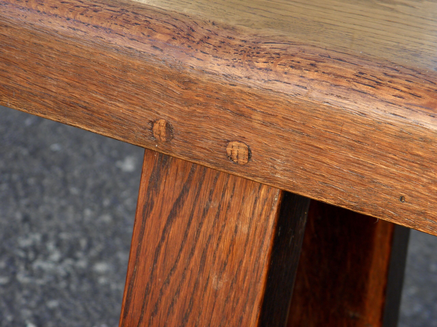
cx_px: 218
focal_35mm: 80
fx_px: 1010
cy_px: 164
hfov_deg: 24.4
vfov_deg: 18.4
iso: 125
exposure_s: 1/50
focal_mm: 14.3
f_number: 4.4
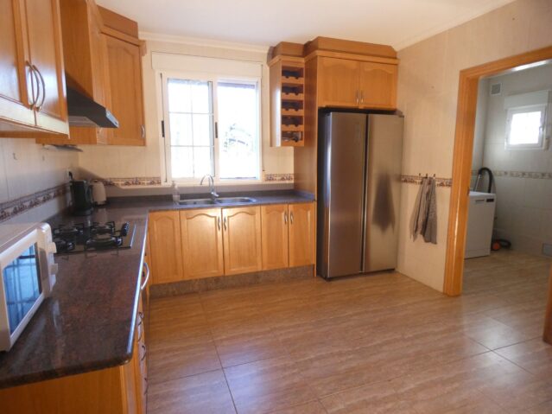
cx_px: 276
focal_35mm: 20
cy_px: 207
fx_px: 319
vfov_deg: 66.0
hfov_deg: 81.8
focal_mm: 3.6
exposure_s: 1/60
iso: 500
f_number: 2.8
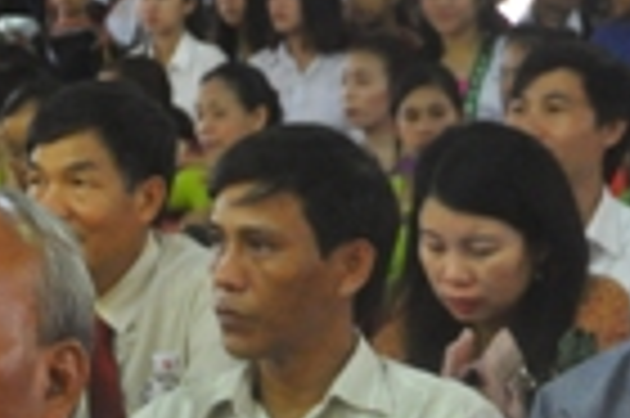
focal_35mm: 192
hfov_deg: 10.7
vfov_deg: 7.1
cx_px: 144
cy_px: 560
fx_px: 3356
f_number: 4
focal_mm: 28
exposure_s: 1/15
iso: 1600
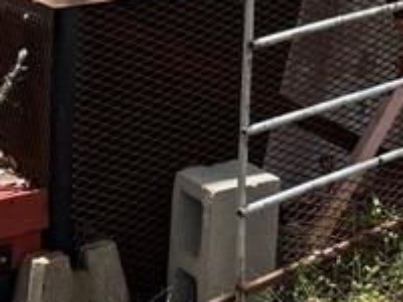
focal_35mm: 123
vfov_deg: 10.6
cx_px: 476
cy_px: -376
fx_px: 1432
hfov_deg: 15.5
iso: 80
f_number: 1.78
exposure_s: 1/1721
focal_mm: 6.76
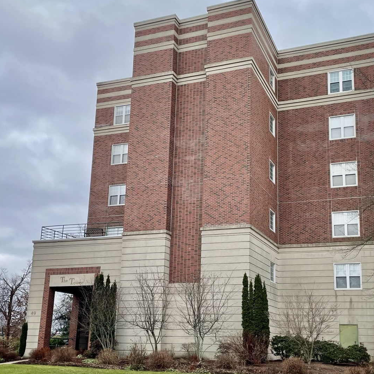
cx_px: 216
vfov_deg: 38.3
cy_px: 216
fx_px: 538
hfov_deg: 38.3
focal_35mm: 44
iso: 32
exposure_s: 1/1949
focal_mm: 4.2
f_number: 1.6
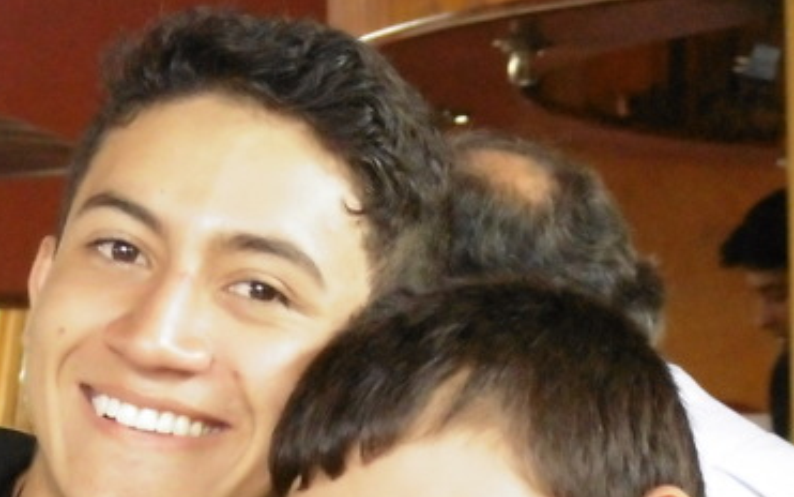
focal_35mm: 302
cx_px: 212
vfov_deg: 4.3
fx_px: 6536
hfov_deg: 6.9
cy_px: 456
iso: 1600
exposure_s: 1/80
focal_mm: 30.2
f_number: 5.3
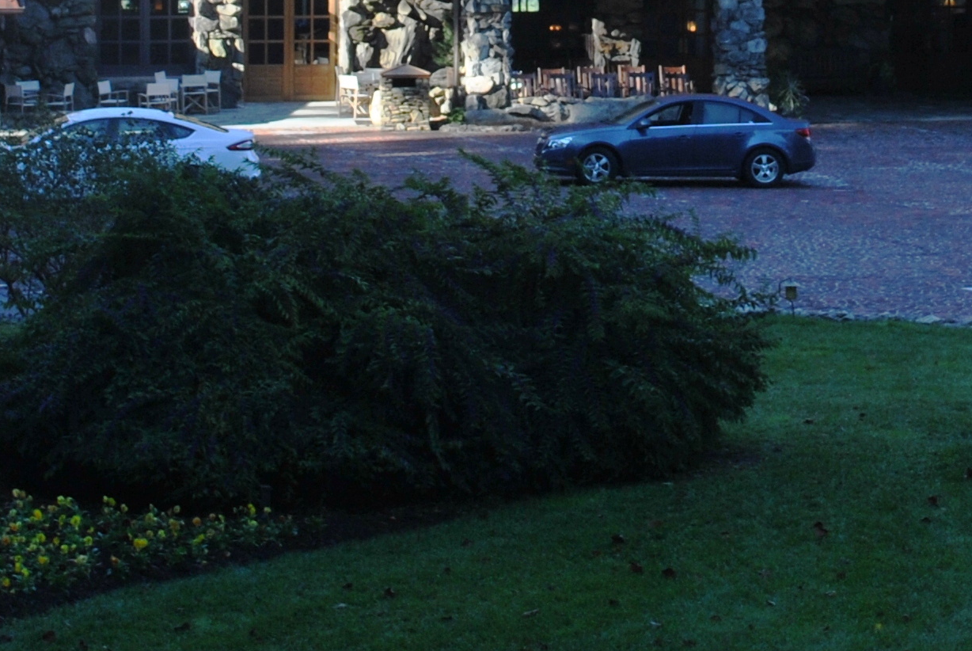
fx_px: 3325
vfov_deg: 10.8
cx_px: 552
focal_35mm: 123
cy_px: -299
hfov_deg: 16.6
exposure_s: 1/125
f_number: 5.6
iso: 100
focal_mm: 26
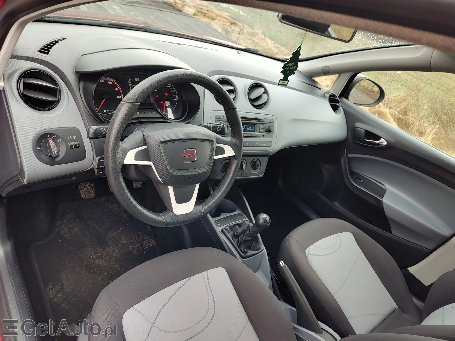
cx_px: 228
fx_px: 302
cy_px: 170
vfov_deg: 58.9
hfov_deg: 73.9
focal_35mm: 23
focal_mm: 5.56
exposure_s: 1/101
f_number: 1.8
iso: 100
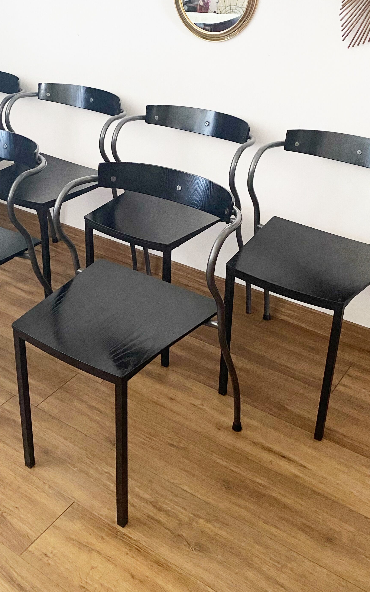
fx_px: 645
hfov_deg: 31.8
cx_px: 129
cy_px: 226
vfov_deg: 48.9
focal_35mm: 40
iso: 640
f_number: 1.8
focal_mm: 4.25
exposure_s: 1/31
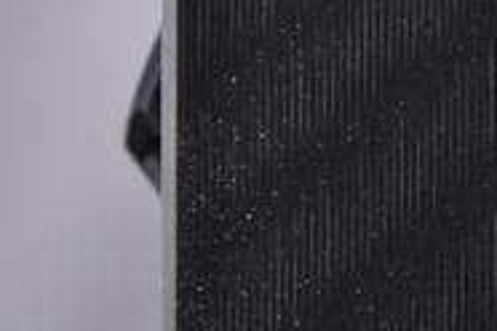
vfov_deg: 3.6
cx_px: 537
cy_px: 116
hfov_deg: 5.4
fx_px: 5262
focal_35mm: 381
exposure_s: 1/125
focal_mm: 105
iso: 3200
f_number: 9.5
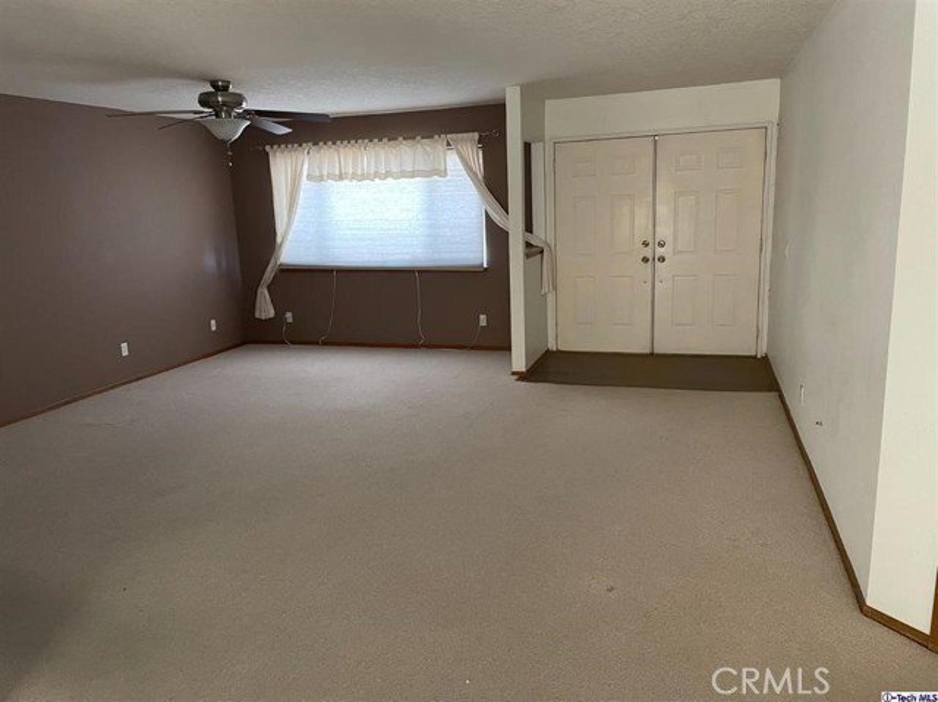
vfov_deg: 53.0
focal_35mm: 26
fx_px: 704
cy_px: 351
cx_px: 469
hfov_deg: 67.3
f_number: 1.6
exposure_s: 1/42
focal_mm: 4.2
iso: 500
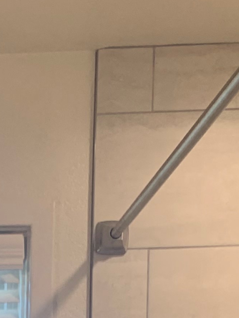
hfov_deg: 11.5
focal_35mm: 119
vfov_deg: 13.4
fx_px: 1095
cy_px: 700
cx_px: -207
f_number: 1.8
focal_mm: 4.25
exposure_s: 1/120
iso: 64
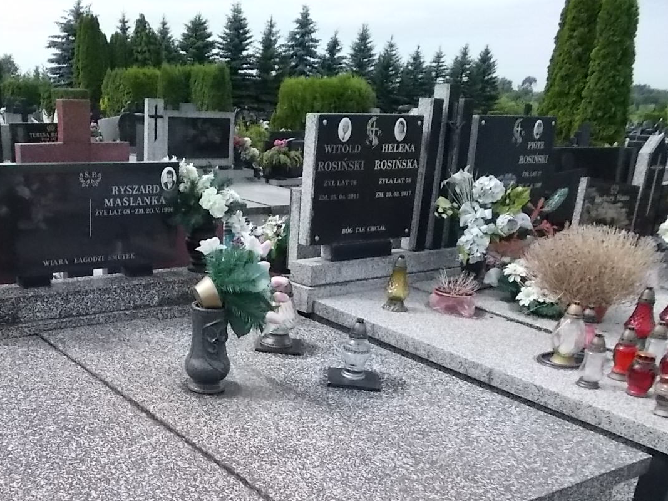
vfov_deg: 36.1
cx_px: 193
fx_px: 753
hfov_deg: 46.7
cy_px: 369
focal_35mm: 39
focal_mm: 4.6
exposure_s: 1/640
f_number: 8
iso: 400
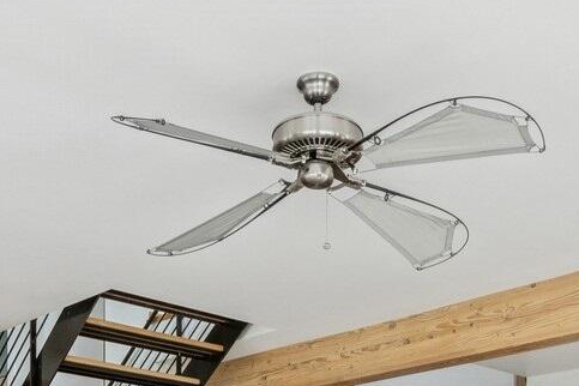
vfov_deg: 19.9
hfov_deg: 34.5
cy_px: 595
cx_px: 296
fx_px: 933
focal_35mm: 58
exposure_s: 1/25
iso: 200
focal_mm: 14
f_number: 11
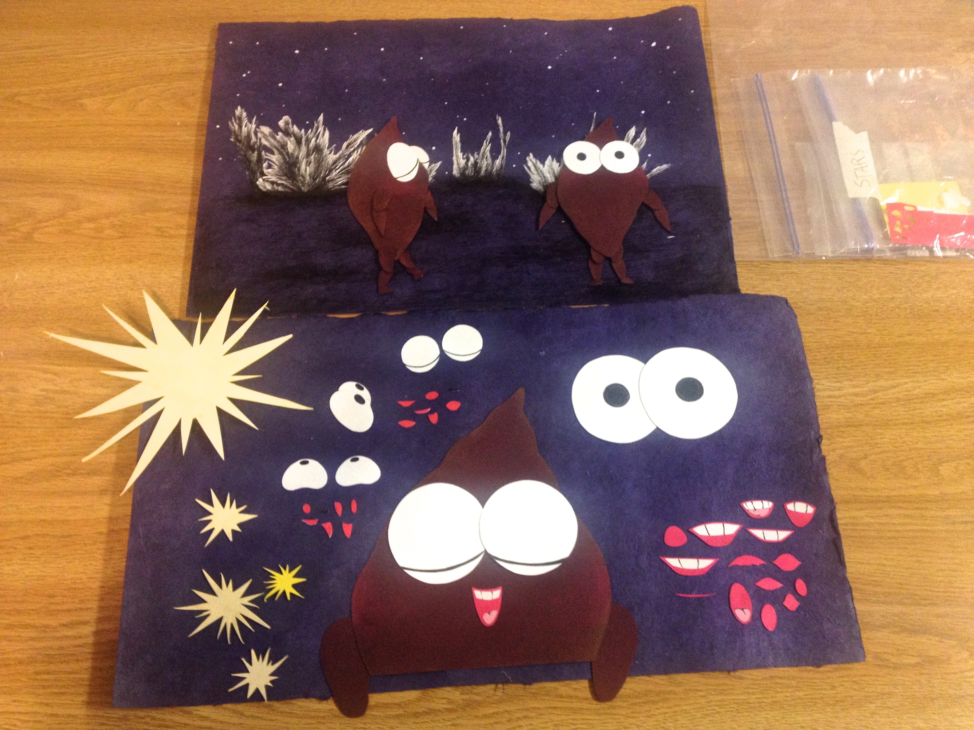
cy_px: 365
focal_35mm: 35
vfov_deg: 40.7
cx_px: 487
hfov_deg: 52.6
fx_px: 985
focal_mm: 4.28
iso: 200
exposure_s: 1/20
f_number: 2.4
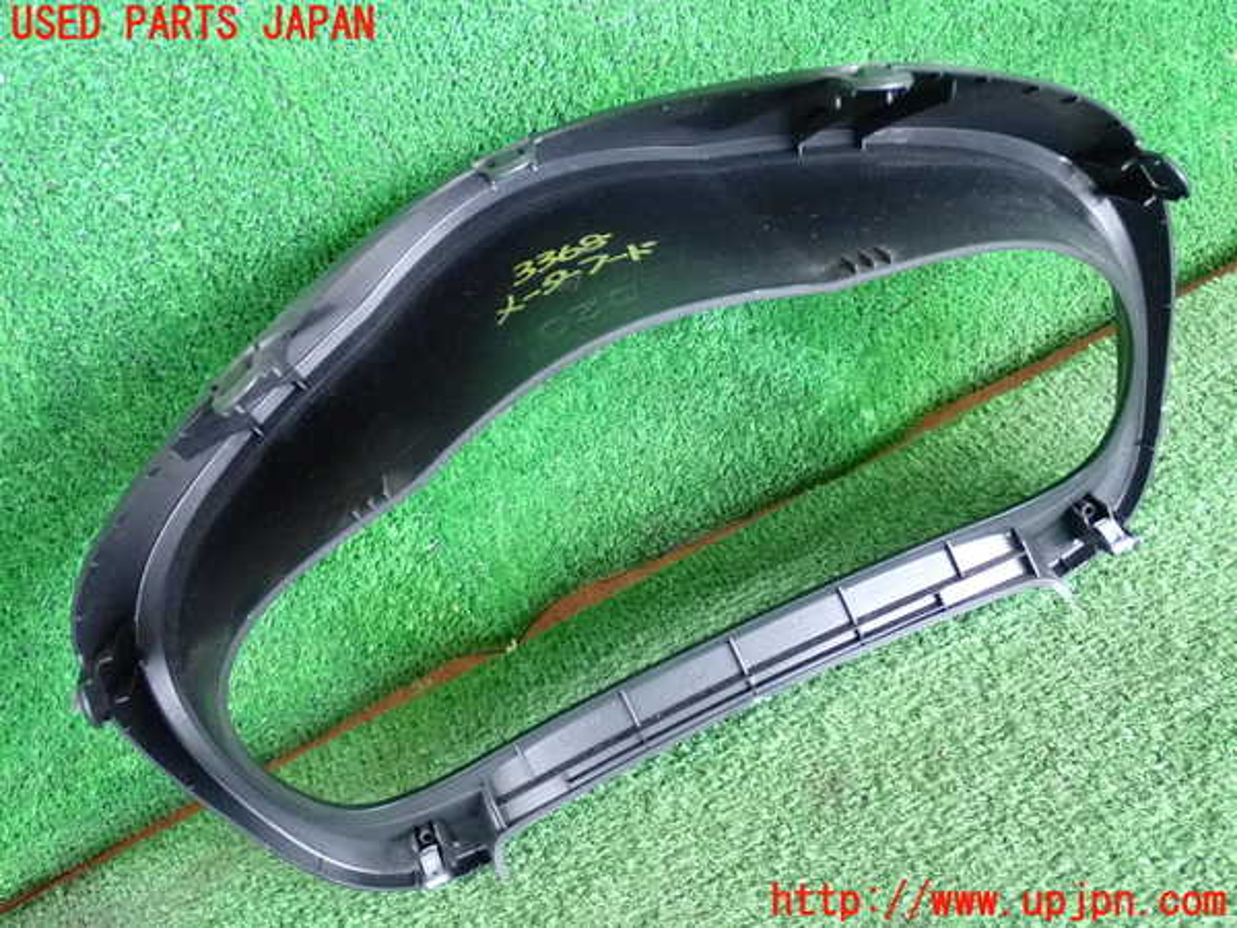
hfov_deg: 42.9
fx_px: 1572
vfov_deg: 32.9
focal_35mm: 44
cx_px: 618
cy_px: 464
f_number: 2.9
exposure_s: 1/125
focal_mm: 7.84
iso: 2000
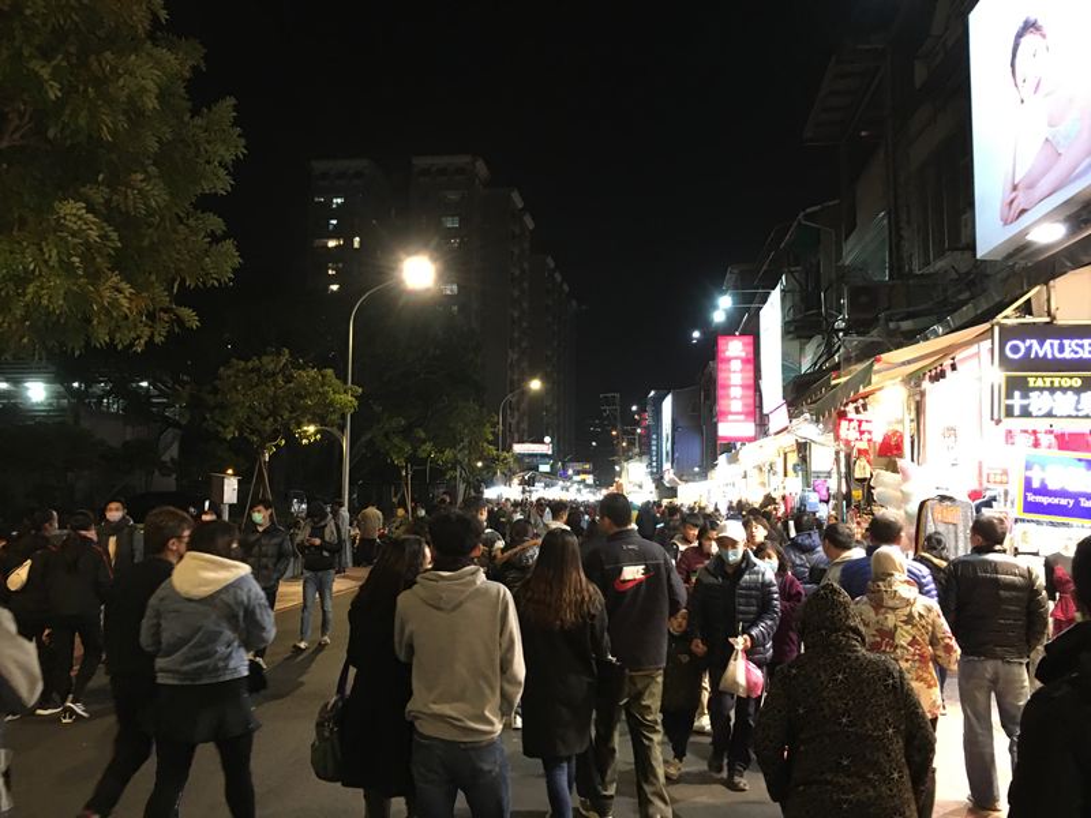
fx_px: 914
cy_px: 409
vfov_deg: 48.2
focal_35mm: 29
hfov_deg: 61.7
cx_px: 546
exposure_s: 1/10
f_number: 2.2
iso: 100
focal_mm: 4.15
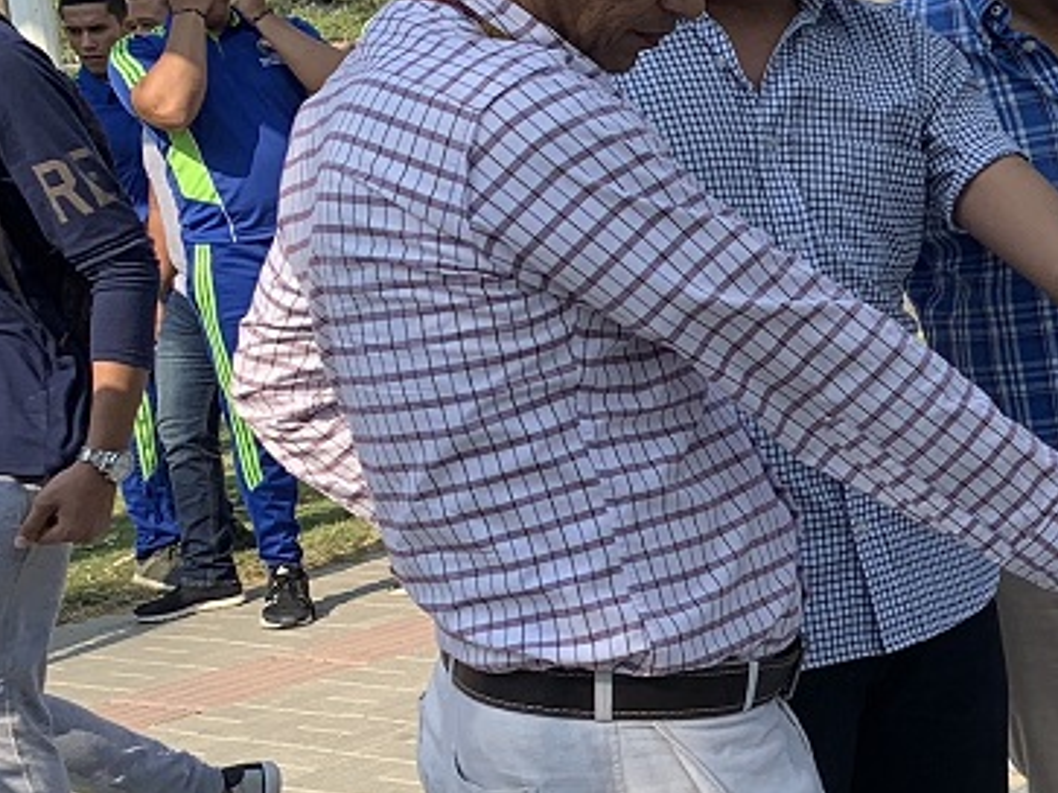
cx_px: 1629
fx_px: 2628
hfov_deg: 19.5
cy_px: 434
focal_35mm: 86
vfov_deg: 17.2
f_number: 1.8
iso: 25
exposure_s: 1/1163
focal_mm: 4.25
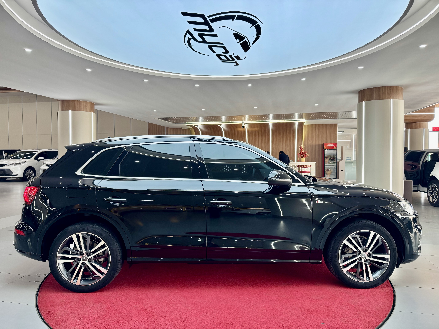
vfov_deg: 56.8
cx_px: 220
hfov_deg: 71.6
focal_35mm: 24
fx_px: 304
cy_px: 164
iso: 100
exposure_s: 1/100
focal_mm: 6.76
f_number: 1.78
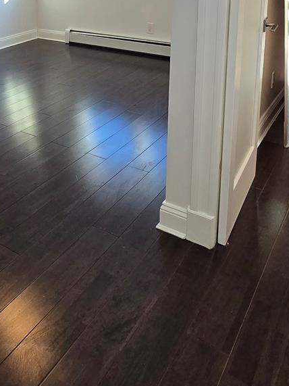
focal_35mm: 35
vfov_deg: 48.0
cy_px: 50
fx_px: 390
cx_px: 59
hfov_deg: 39.2
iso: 160
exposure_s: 1/60.2
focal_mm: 2.2
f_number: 2.2
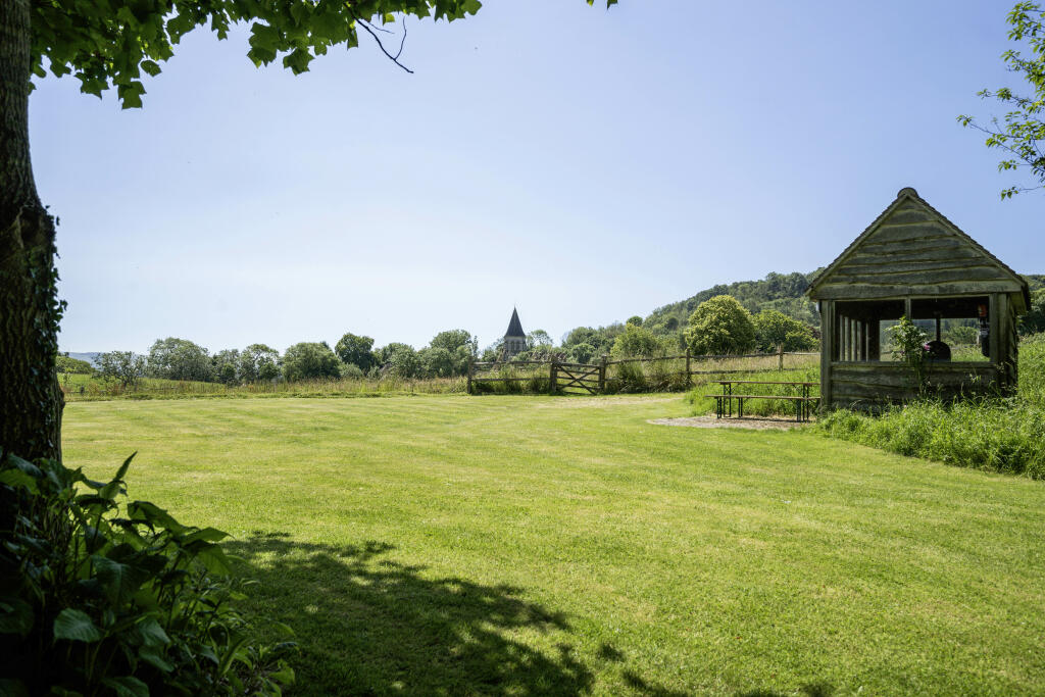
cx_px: 522
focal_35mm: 27
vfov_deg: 47.9
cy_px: 348
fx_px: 784
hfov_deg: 67.4
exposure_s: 1/1250
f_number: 7.1
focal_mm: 27
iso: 640
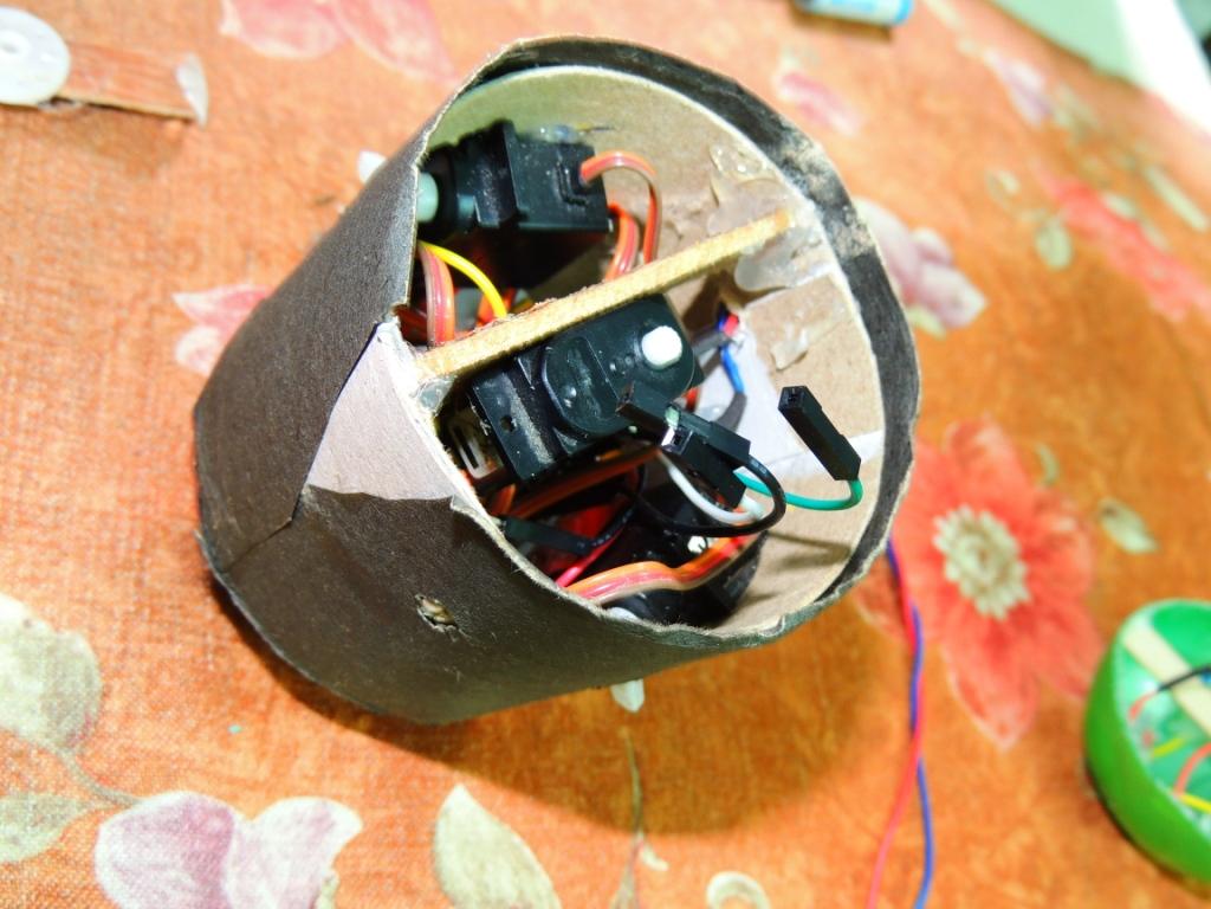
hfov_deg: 52.6
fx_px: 1224
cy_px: 454
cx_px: 606
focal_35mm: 35
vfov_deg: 40.7
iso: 140
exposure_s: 1
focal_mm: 6.2
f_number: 3.3
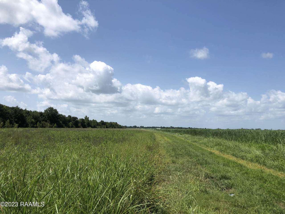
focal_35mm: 28
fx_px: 231
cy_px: 107
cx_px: 142
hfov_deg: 63.4
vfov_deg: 49.7
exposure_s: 1/3472
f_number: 1.8
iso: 20
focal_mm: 3.99
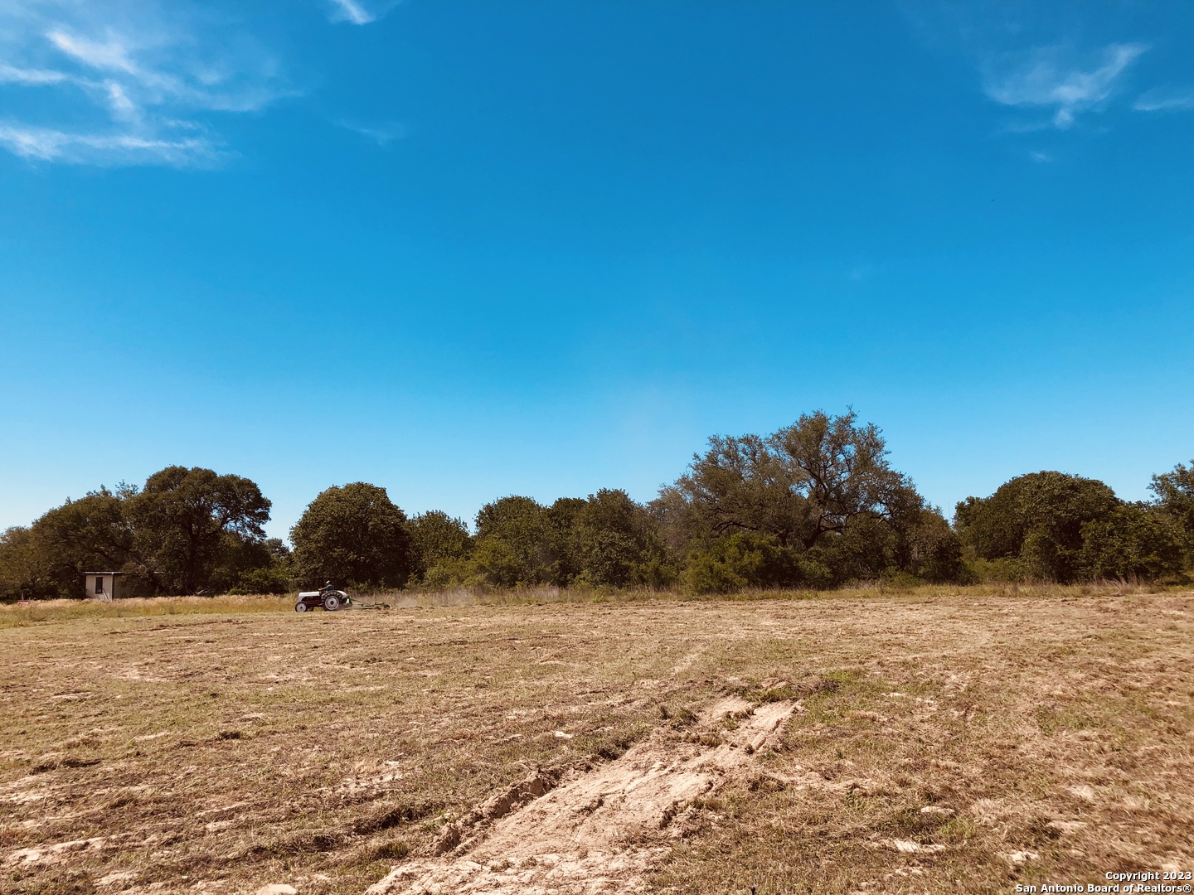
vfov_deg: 49.7
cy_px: 448
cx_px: 597
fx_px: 966
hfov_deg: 63.4
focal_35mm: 28
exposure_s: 1/2433
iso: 20
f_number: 1.8
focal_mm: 3.99
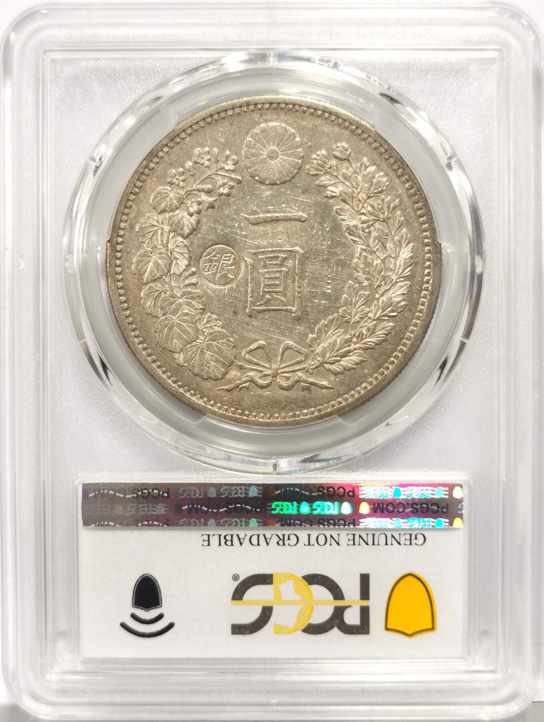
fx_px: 1128
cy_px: 361
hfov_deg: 27.1
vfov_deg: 35.5
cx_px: 272
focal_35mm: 54
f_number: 16
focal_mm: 5.56
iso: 125
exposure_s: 1/100
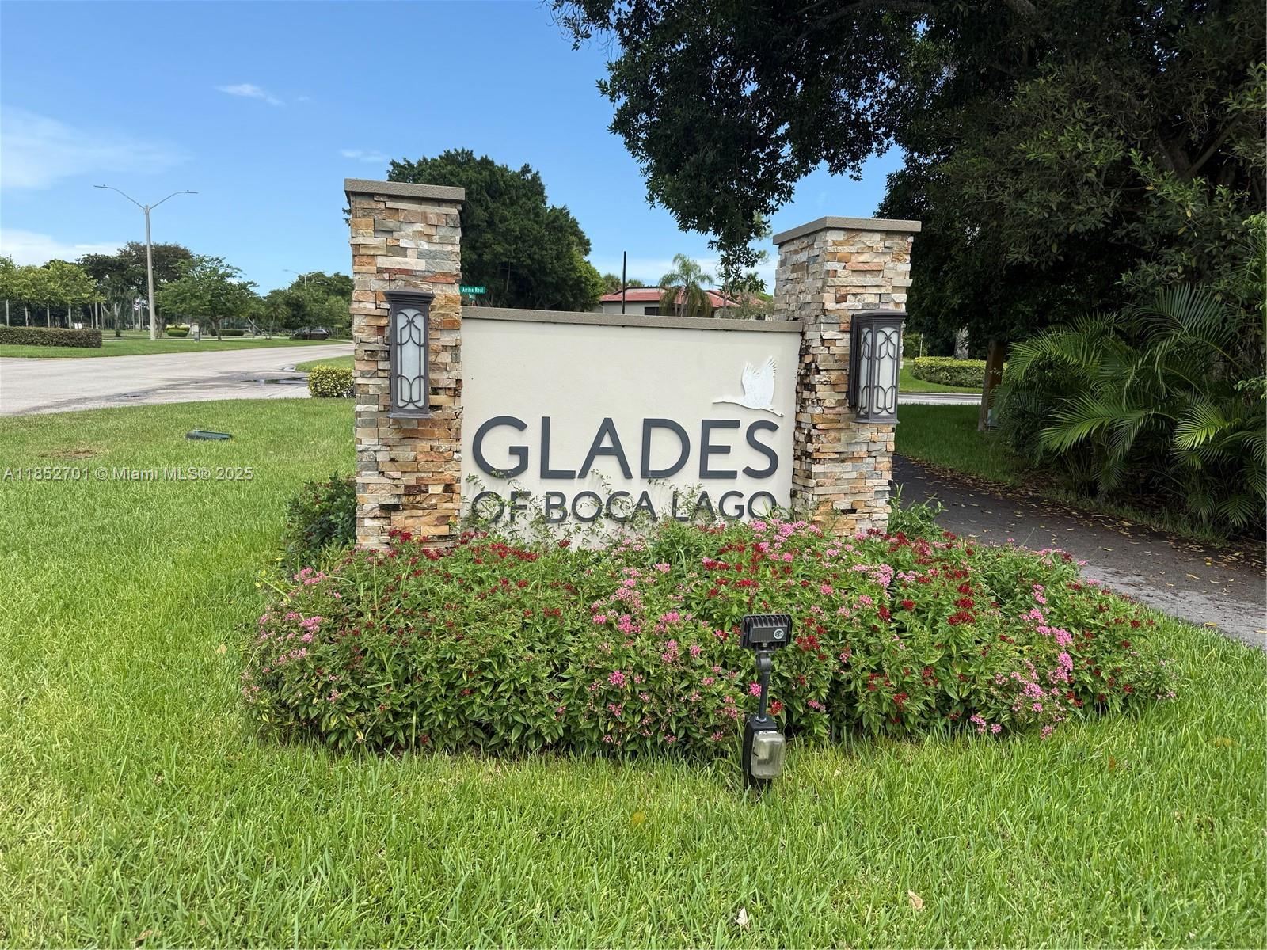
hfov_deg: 71.6
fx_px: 878
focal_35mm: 24
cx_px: 634
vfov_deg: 56.8
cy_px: 475
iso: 80
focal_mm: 6.76
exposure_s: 1/2370
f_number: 1.78
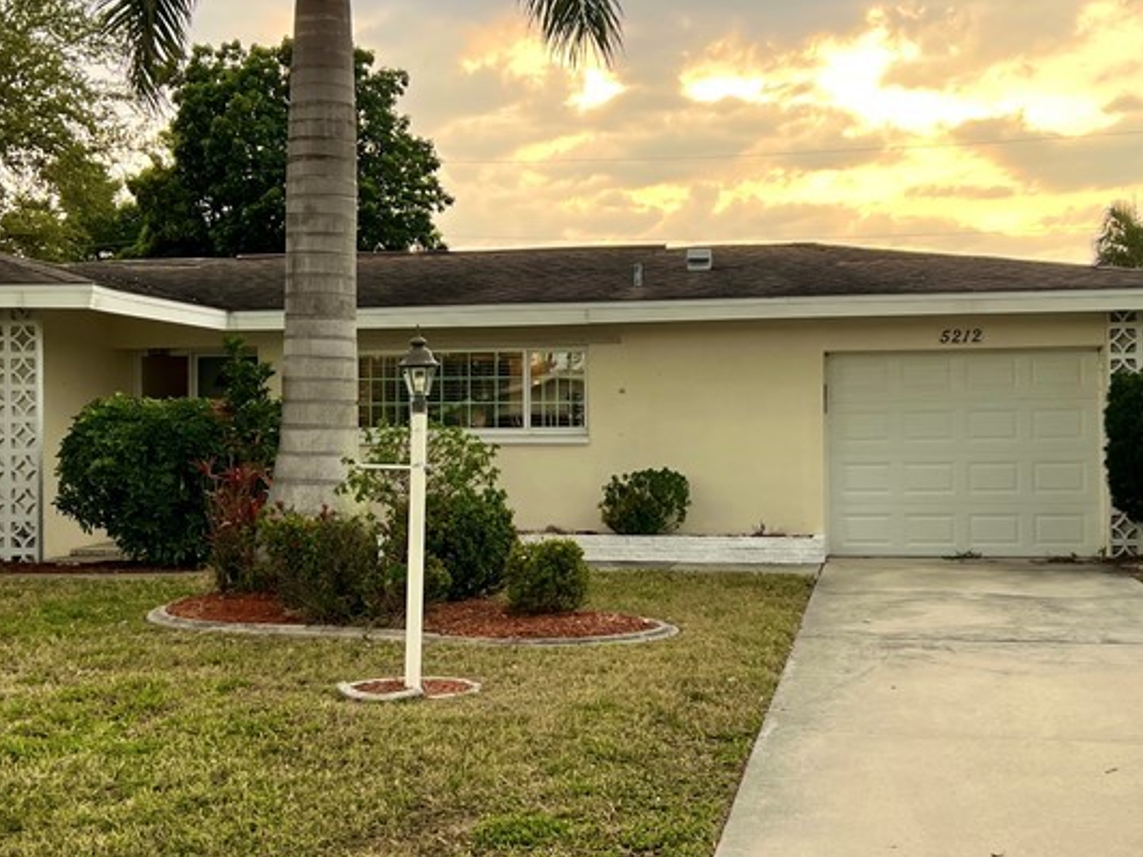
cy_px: 410
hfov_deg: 38.2
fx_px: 1651
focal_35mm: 50
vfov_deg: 29.1
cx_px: 561
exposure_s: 1/121
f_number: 1.5
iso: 50
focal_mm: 5.7
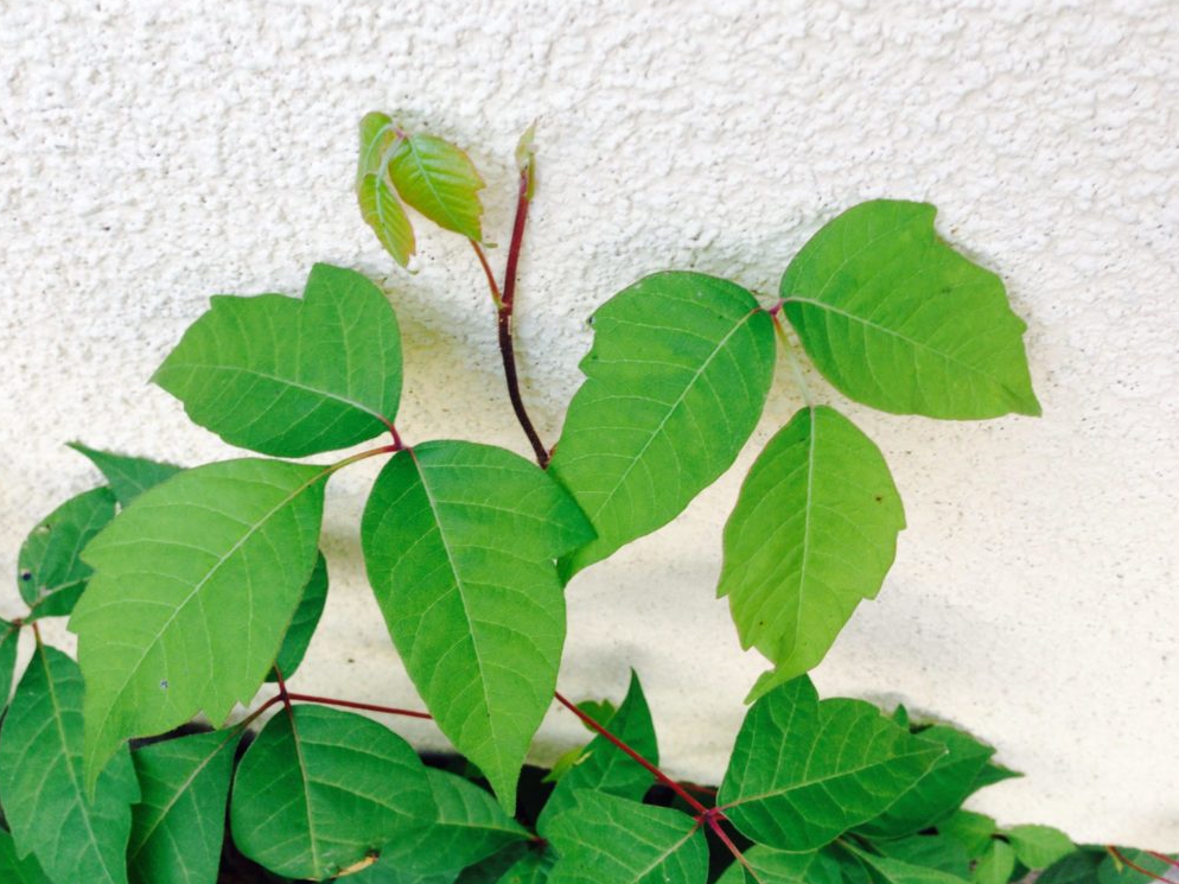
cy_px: 431
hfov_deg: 54.0
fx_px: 1158
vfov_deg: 41.8
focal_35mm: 34
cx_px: 578
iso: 50
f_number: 2.4
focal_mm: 4.12
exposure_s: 1/40
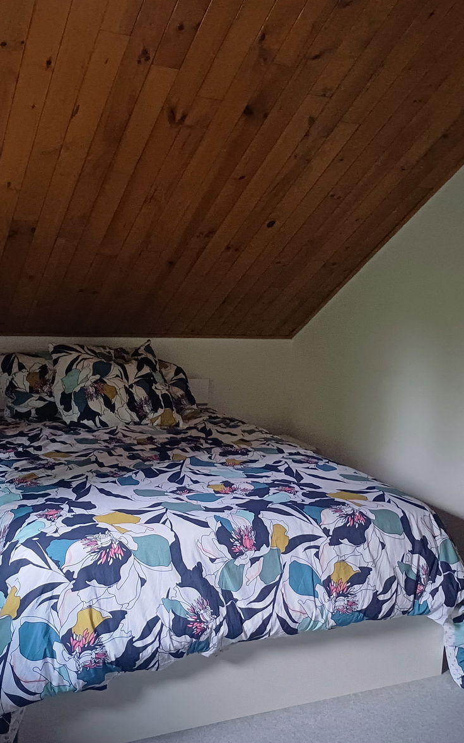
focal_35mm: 36
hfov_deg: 35.2
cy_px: 375
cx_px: 182
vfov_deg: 54.0
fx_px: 729
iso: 800
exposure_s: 1/20
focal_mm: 4.65
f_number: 1.8
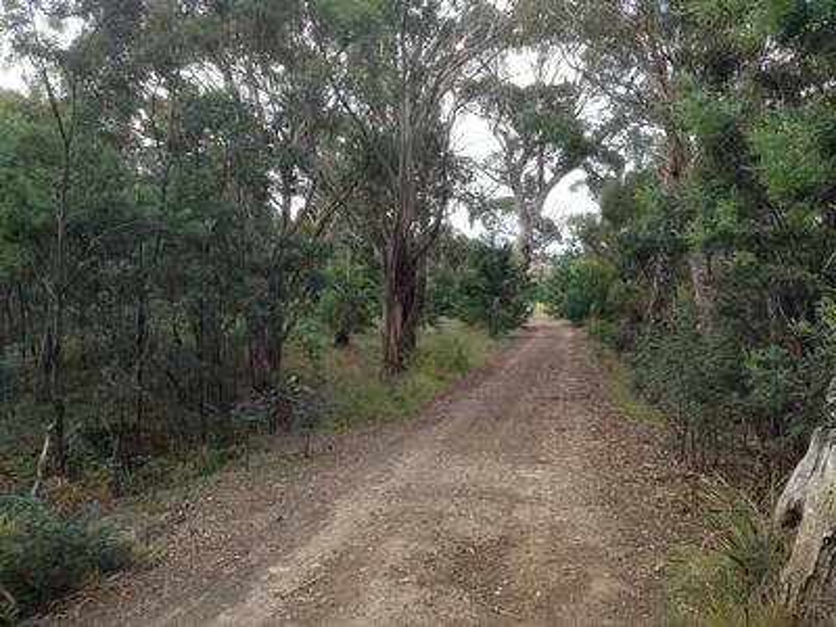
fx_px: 797
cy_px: 314
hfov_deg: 55.4
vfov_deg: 42.9
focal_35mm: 33
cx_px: 418
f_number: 2.4
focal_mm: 4.12
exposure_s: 1/239
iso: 50
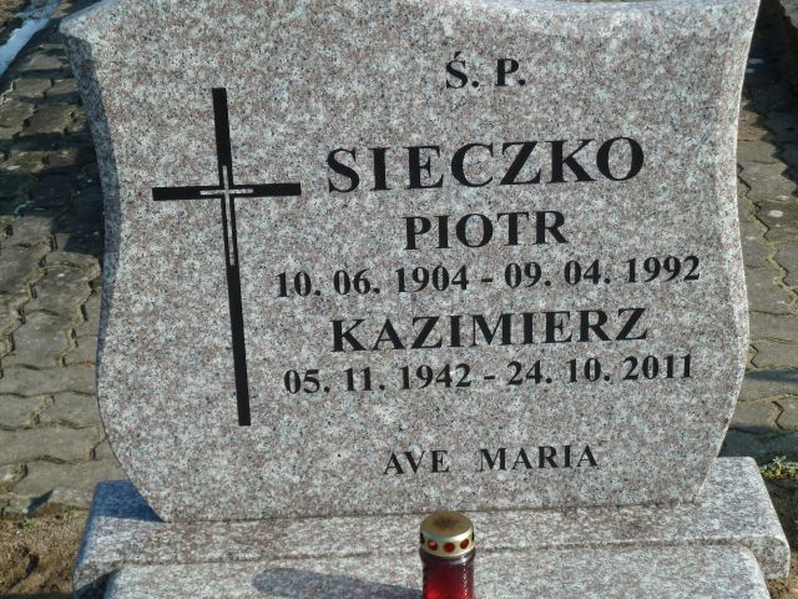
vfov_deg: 18.9
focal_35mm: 78
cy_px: 300
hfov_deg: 25.0
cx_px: 399
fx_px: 1798
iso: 80
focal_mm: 12.8
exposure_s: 1/400
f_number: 4.2
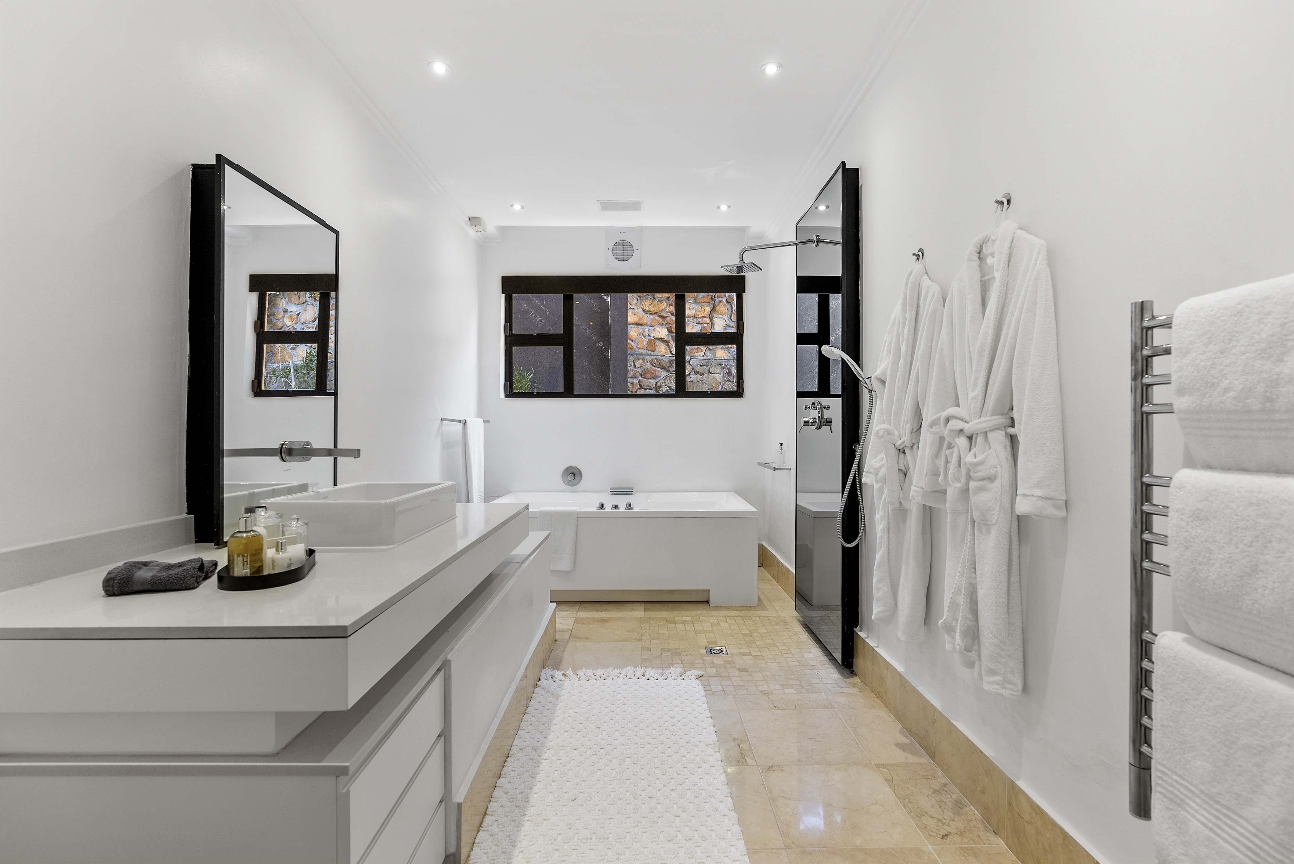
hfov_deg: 96.7
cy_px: 432
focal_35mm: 16
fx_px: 575
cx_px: 647
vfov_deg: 73.8
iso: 320
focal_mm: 16
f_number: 6.3
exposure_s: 1/3
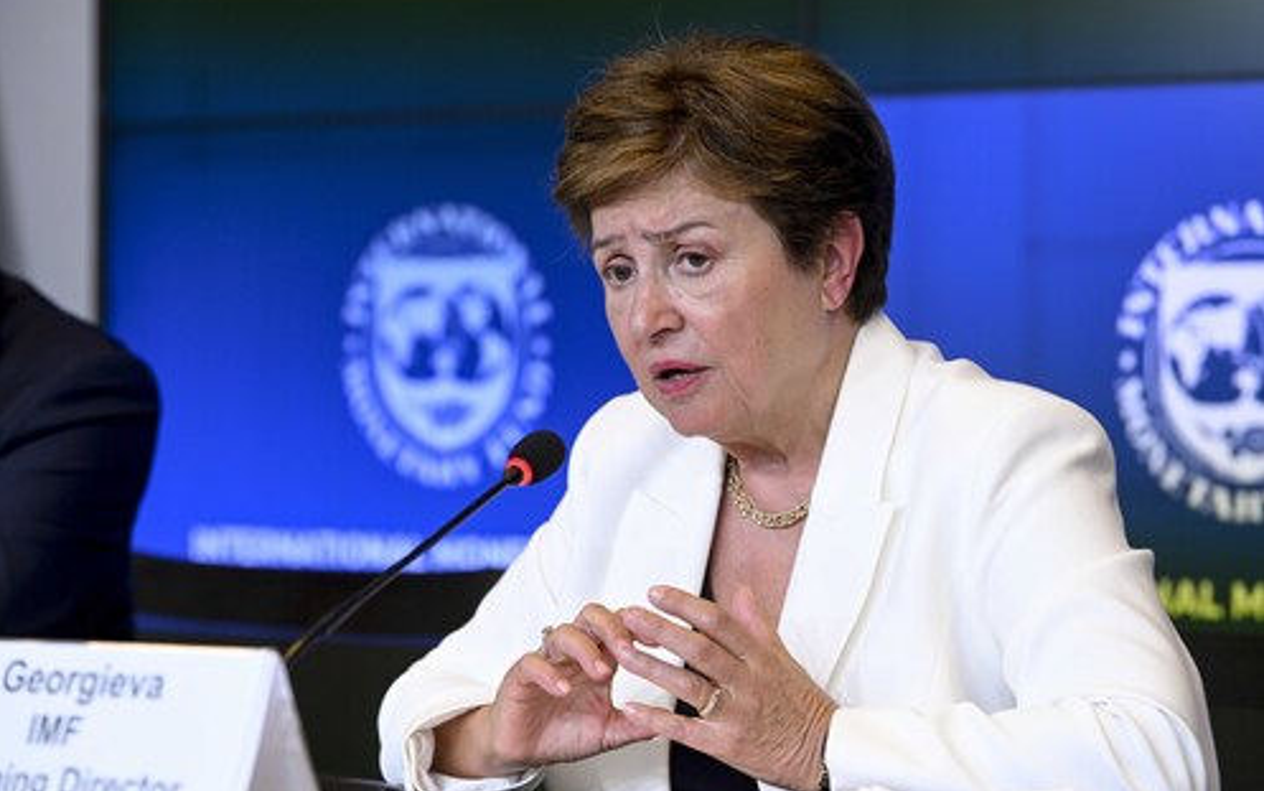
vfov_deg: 10.2
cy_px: 406
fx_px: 4411
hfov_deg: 16.3
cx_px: 631
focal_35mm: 128
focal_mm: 125
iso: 2000
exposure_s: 1/400
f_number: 4
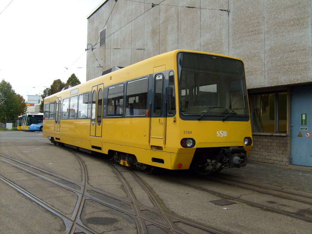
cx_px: 156
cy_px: 117
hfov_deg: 52.6
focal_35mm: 35
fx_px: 315
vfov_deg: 40.7
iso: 80
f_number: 7.1
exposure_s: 1/90
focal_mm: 5.8
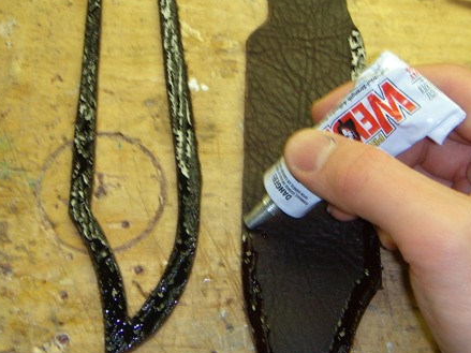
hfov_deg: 31.7
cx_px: 244
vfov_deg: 24.0
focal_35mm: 61
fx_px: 830
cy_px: 171
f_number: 3.5
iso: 64
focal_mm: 6.4
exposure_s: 1/30.3
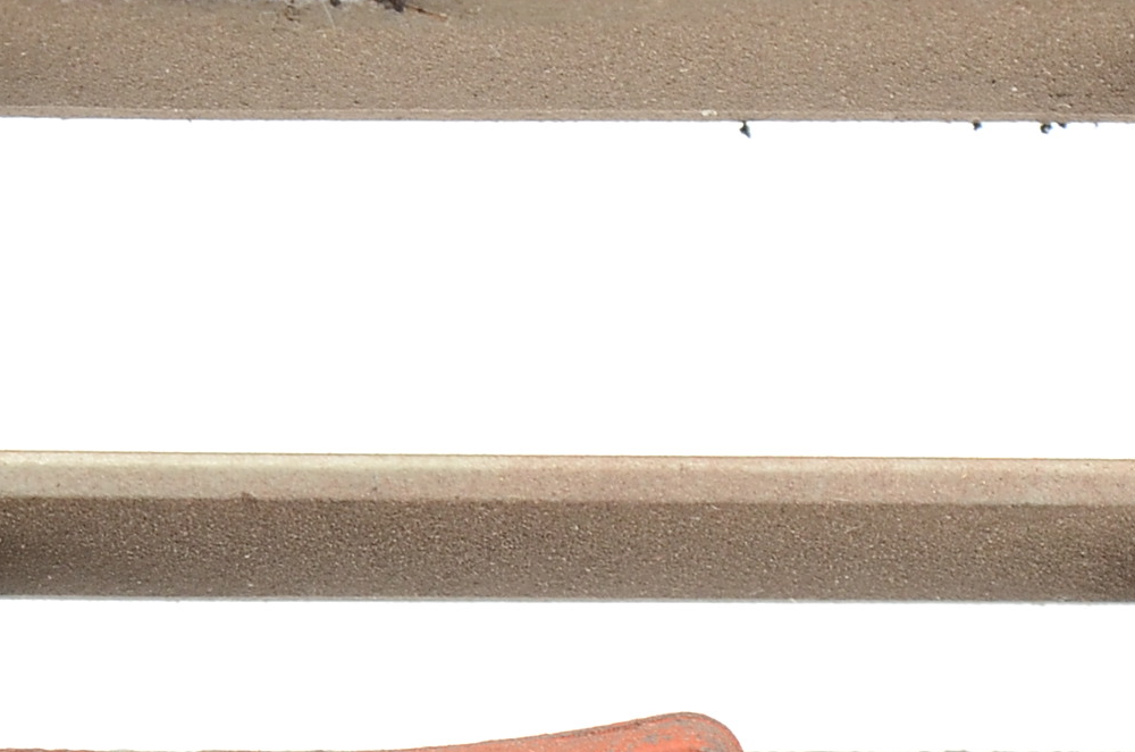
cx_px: 474
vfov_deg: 4.4
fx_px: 9590
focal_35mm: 305
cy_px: 1275
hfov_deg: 6.8
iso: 320
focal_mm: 55
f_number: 10
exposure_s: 1/80
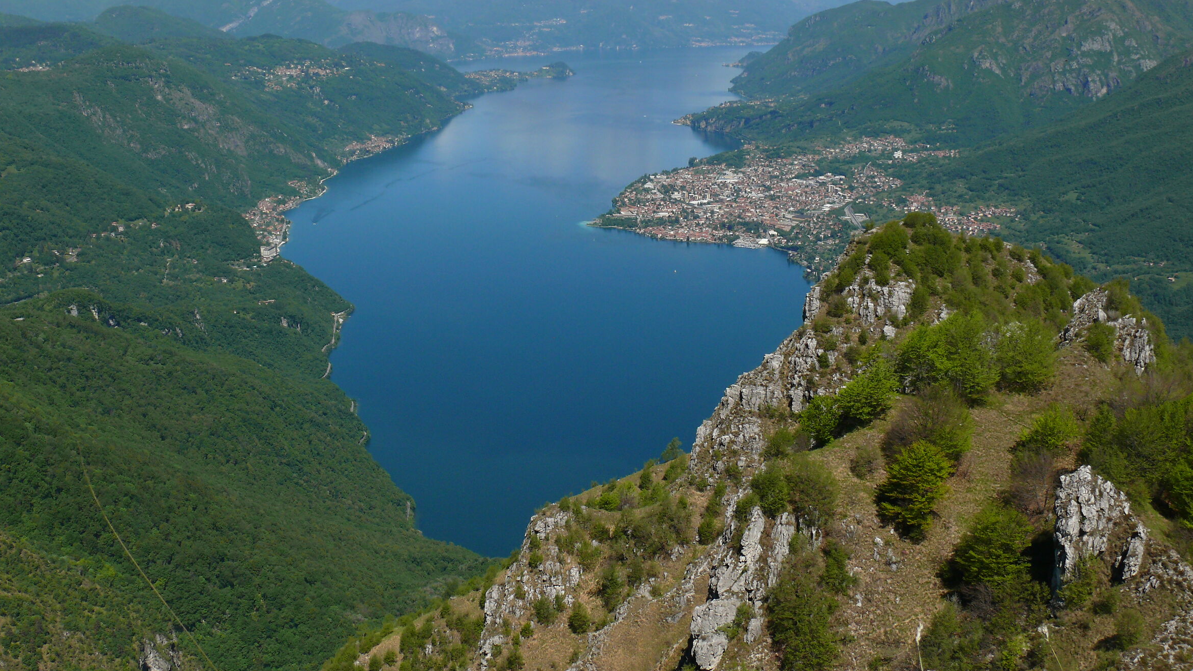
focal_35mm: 39
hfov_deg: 51.6
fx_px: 1234
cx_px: 587
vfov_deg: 30.3
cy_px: 266
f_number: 5
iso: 100
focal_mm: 7.4
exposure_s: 1/800
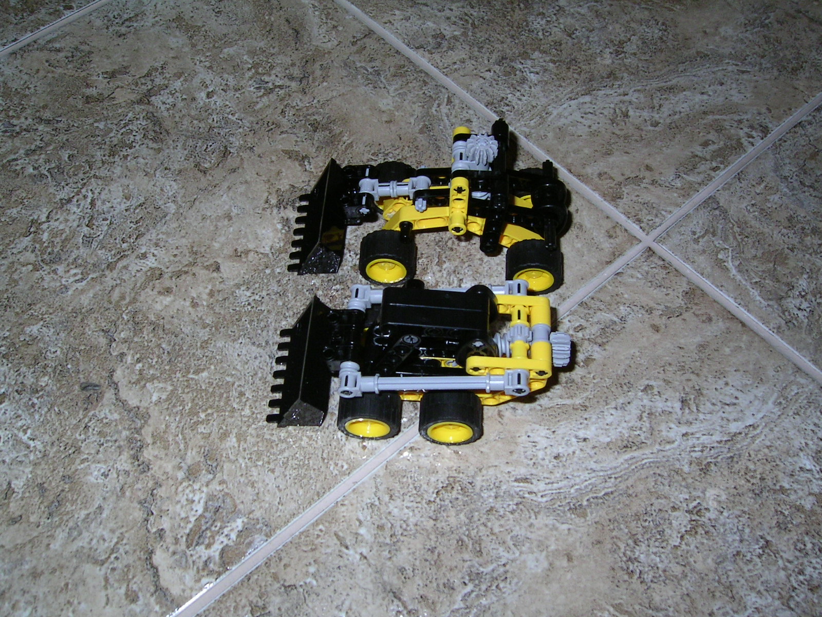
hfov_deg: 51.4
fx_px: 855
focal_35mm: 36
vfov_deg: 39.7
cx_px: 411
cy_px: 308
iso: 100
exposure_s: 1/30
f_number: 4.8
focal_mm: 5.6
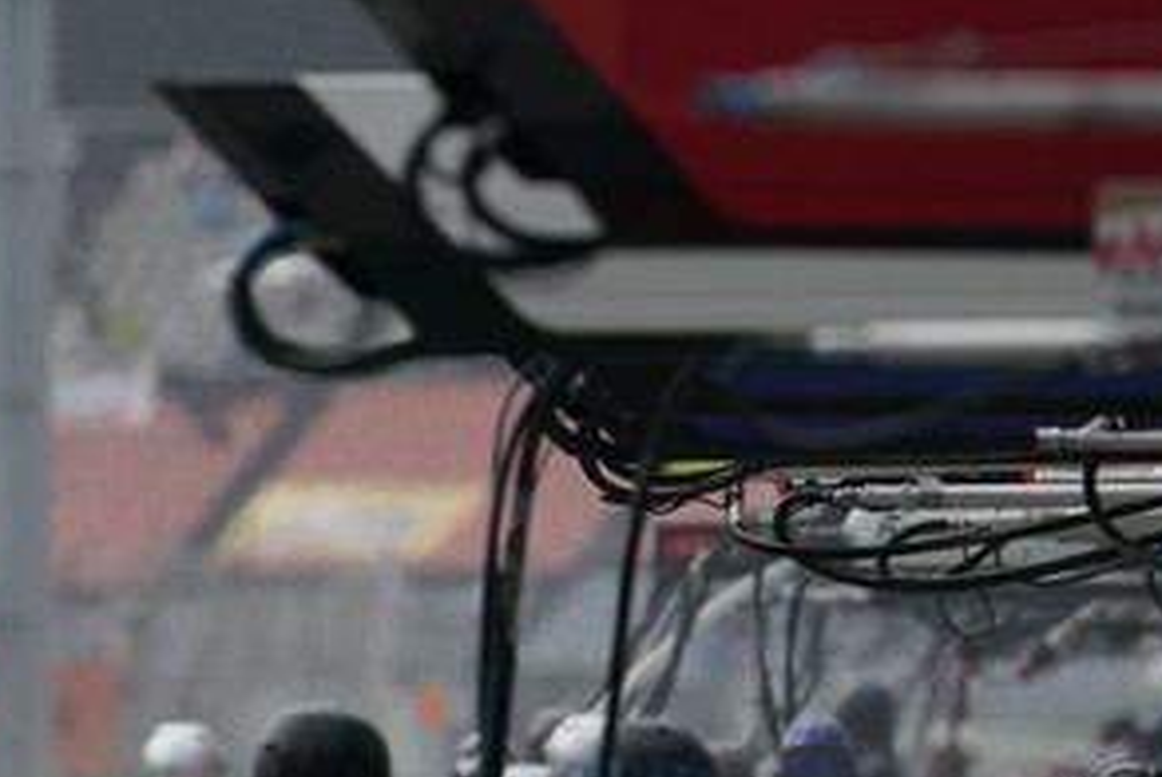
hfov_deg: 1.4
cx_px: -83
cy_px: 809
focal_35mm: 1473
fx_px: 47591
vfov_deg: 0.9
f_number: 8
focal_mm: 600
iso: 200
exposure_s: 1/500
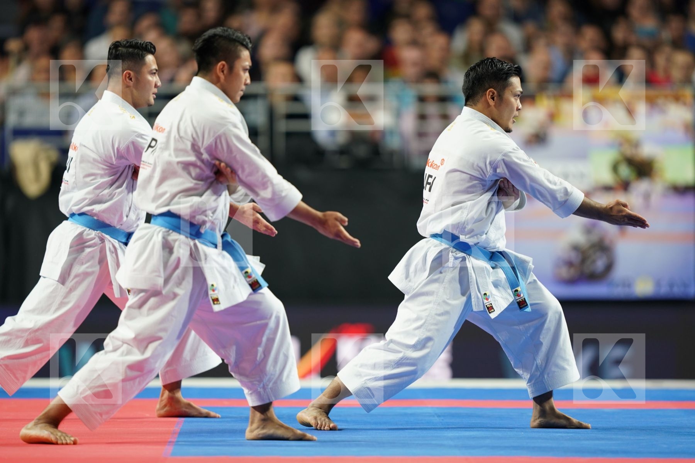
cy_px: 232
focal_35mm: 400
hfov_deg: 5.2
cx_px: 348
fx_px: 7722
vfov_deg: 3.4
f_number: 2.8
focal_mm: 400
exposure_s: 1/320
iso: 1000
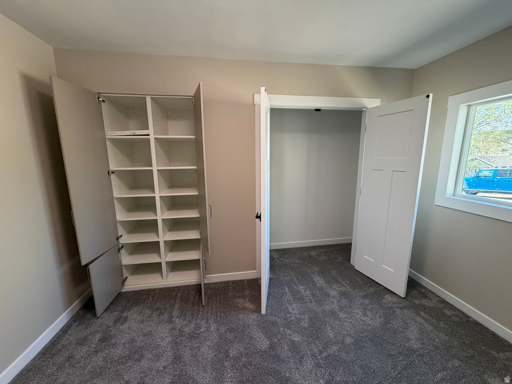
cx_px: 256
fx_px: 207
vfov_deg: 85.7
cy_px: 192
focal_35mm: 14
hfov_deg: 102.1
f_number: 2.2
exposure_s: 1/121
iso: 250
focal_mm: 2.22
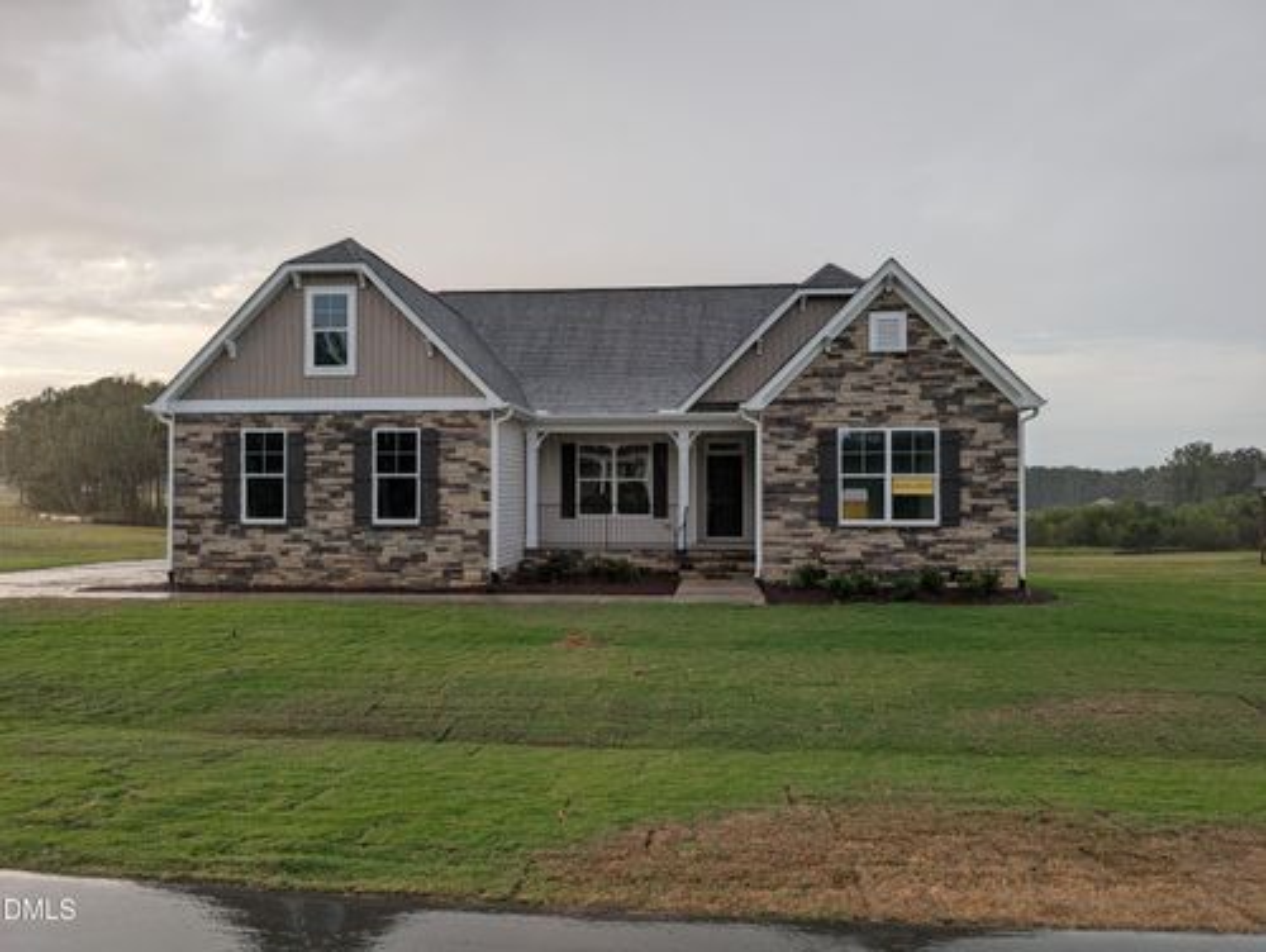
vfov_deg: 56.9
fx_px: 879
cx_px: 633
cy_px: 476
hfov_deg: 71.5
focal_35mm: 24
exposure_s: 1/97.4
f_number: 1.68
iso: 20
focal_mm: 6.9
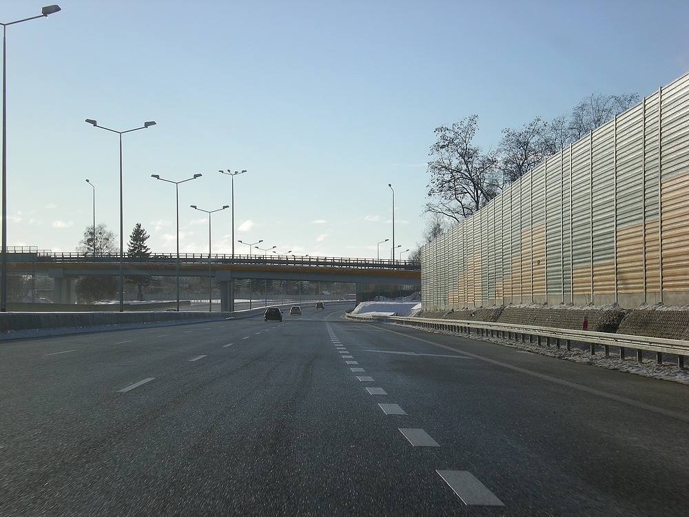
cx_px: 344
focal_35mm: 74
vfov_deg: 19.9
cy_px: 258
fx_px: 1473
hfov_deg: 26.3
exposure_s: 1/234
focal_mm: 12.3
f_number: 6.5
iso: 50
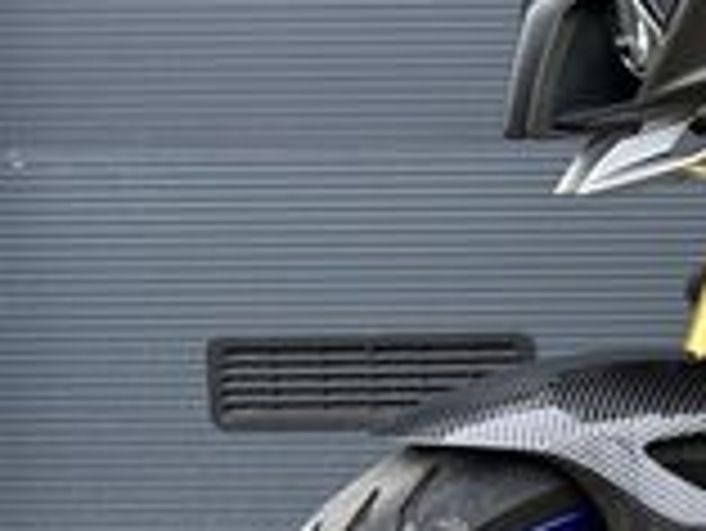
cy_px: 266
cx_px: 1223
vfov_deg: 15.1
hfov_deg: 16.9
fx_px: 2000
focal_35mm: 98
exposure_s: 1/290
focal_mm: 6.86
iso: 80
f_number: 1.78
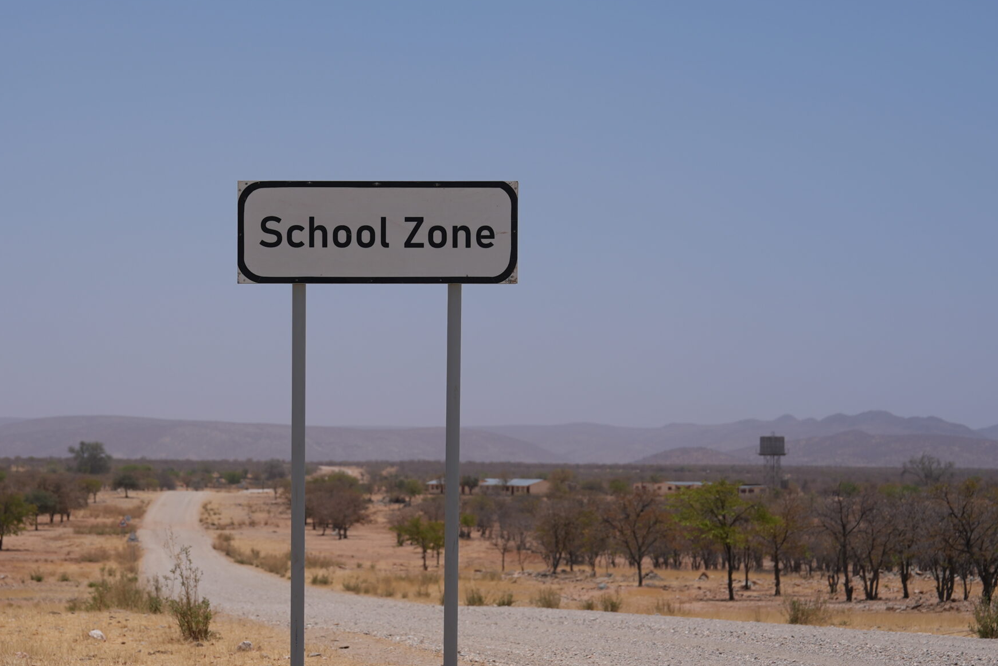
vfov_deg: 13.3
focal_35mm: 103
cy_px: 418
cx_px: 325
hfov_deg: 19.7
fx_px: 2857
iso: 80
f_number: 5.6
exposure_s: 1/1000
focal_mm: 70
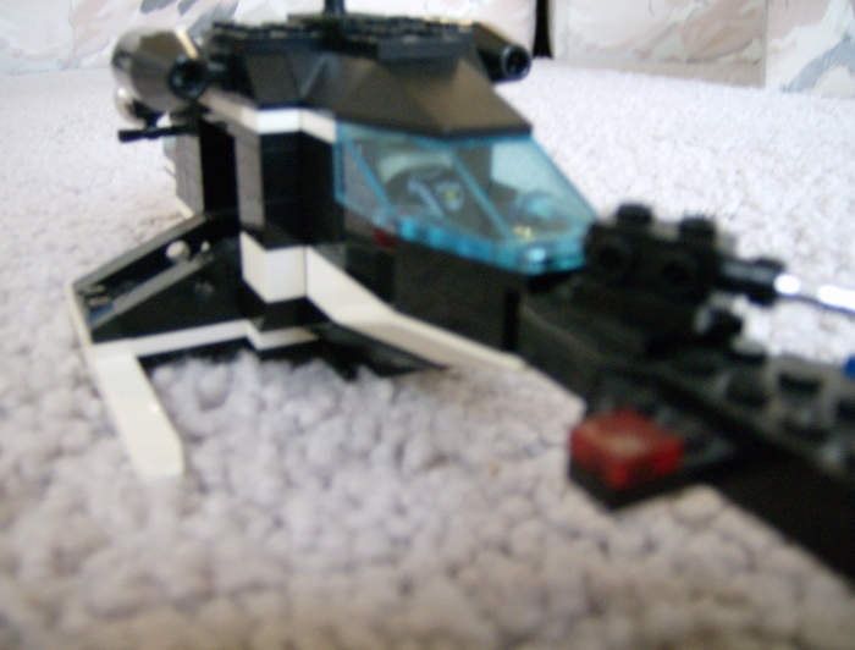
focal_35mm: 36
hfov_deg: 51.1
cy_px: 325
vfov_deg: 40.0
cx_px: 428
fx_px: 893
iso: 200
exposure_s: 1/5.79
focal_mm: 6
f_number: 2.8
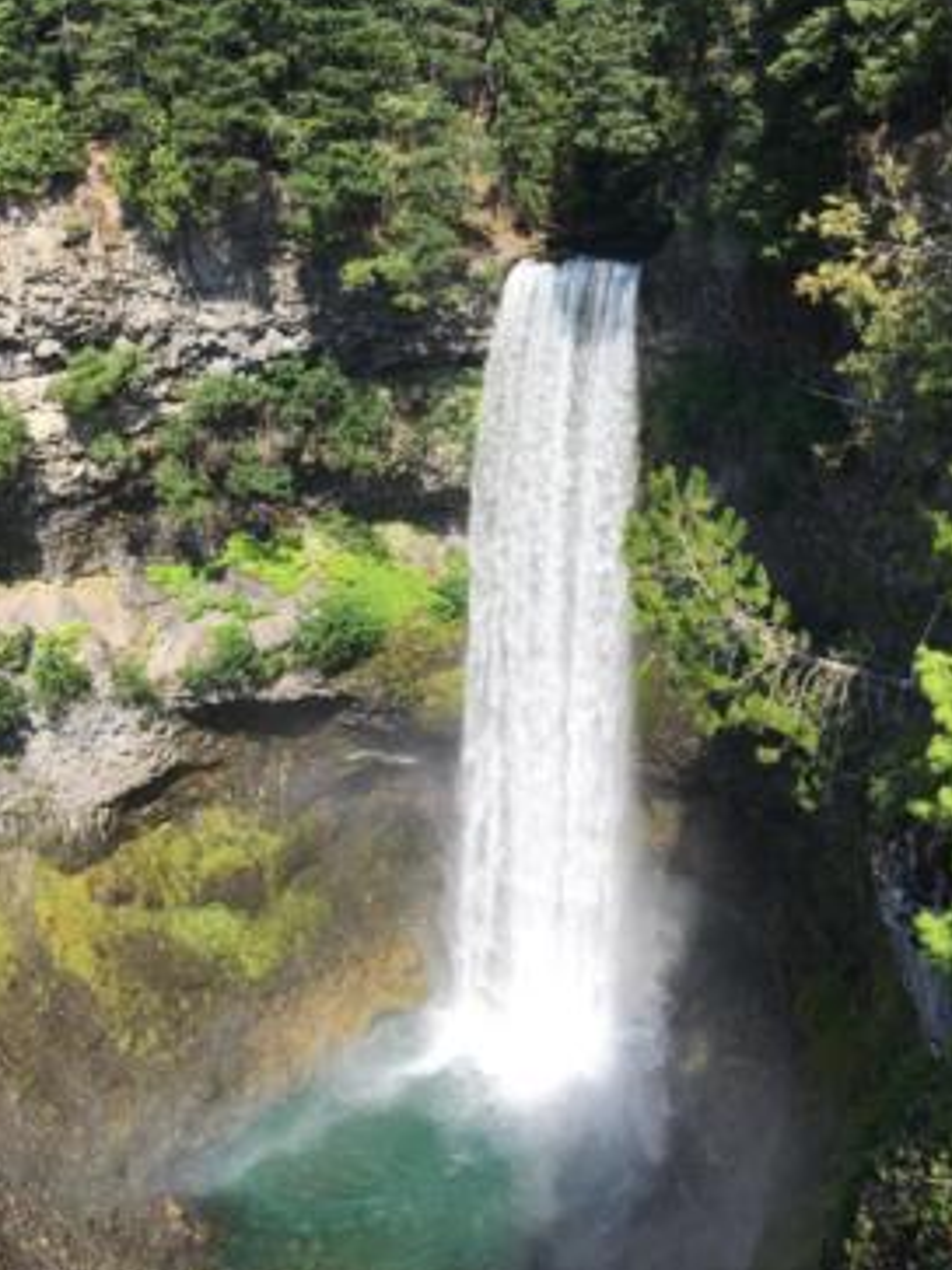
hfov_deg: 35.9
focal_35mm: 40
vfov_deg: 46.8
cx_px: 523
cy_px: 602
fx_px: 1468
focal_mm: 4.15
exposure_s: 1/1083
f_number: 2.2
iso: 25
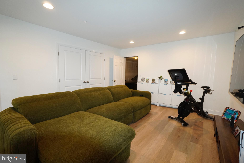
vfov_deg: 72.0
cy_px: 82
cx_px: 122
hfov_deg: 95.0
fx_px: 112
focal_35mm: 16
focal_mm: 11
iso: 1600
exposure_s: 1/160
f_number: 3.2
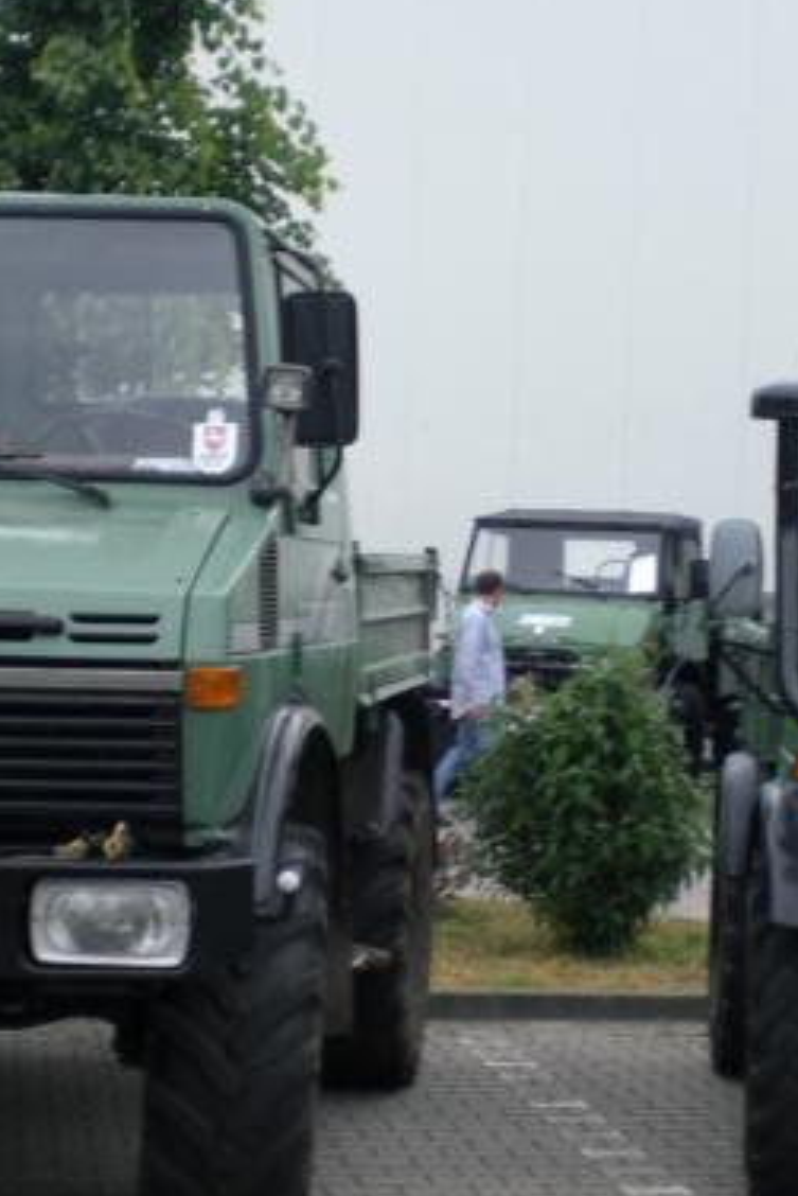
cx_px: 455
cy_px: 553
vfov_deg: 24.2
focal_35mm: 84
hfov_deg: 16.3
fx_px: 2790
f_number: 3.1
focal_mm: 6.3
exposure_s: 1/250
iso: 50
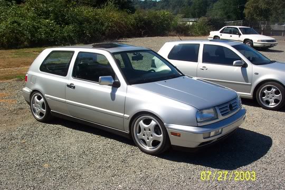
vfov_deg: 35.1
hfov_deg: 50.7
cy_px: 95
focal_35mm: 38
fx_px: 301
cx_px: 142
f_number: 4.8
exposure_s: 1/700
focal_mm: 8
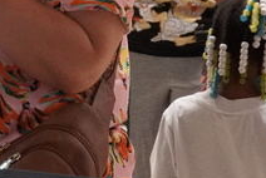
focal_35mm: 506
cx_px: -282
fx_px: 3744
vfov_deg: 2.7
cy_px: -31
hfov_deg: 4.0
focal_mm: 70
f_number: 5.6
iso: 5000
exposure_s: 1/160
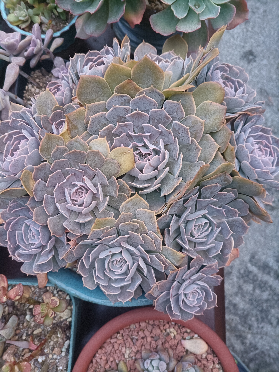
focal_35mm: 26
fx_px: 279
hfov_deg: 53.1
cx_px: 140
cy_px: 186
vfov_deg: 67.3
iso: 1996
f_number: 1.8
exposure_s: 1/33.3
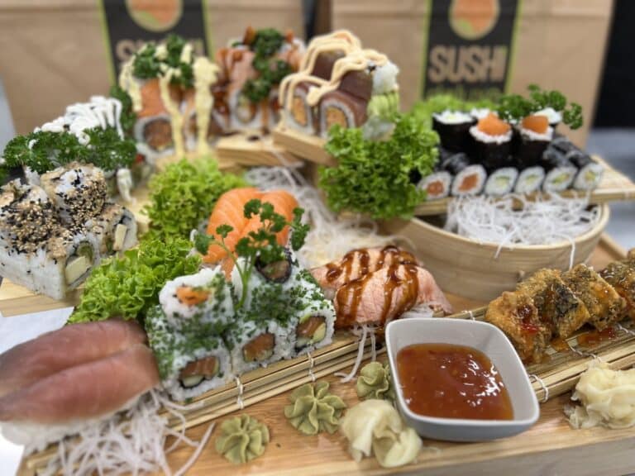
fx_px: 477
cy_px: 238
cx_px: 318
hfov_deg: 67.3
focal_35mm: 26
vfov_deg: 53.1
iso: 100
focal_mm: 5.7
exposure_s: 1/100
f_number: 1.5
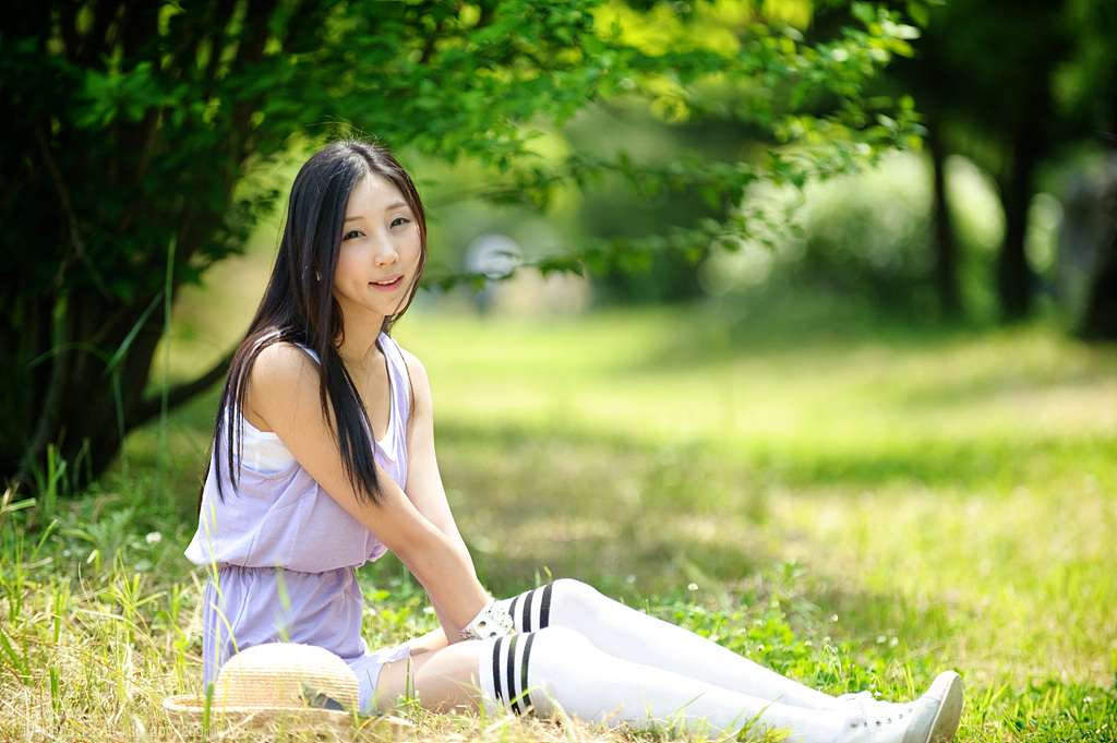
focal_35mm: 200
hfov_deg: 10.3
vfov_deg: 6.9
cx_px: 558
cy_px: 372
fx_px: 6200
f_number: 2.8
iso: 200
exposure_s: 1/1000
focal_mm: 200
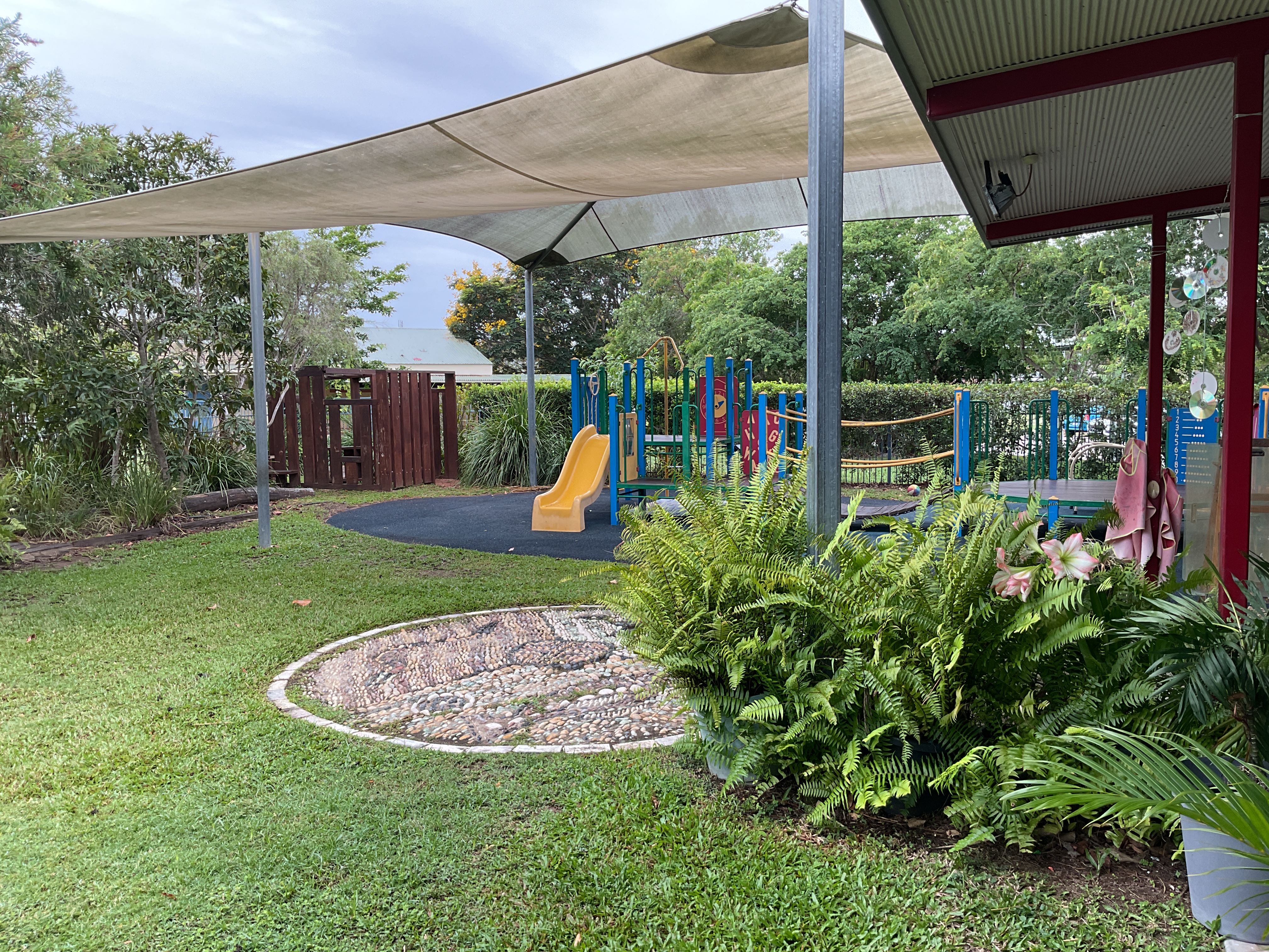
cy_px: 476
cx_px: 634
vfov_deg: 48.2
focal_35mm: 29
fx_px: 1063
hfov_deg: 61.7
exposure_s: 1/121
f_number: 1.8
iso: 16
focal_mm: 3
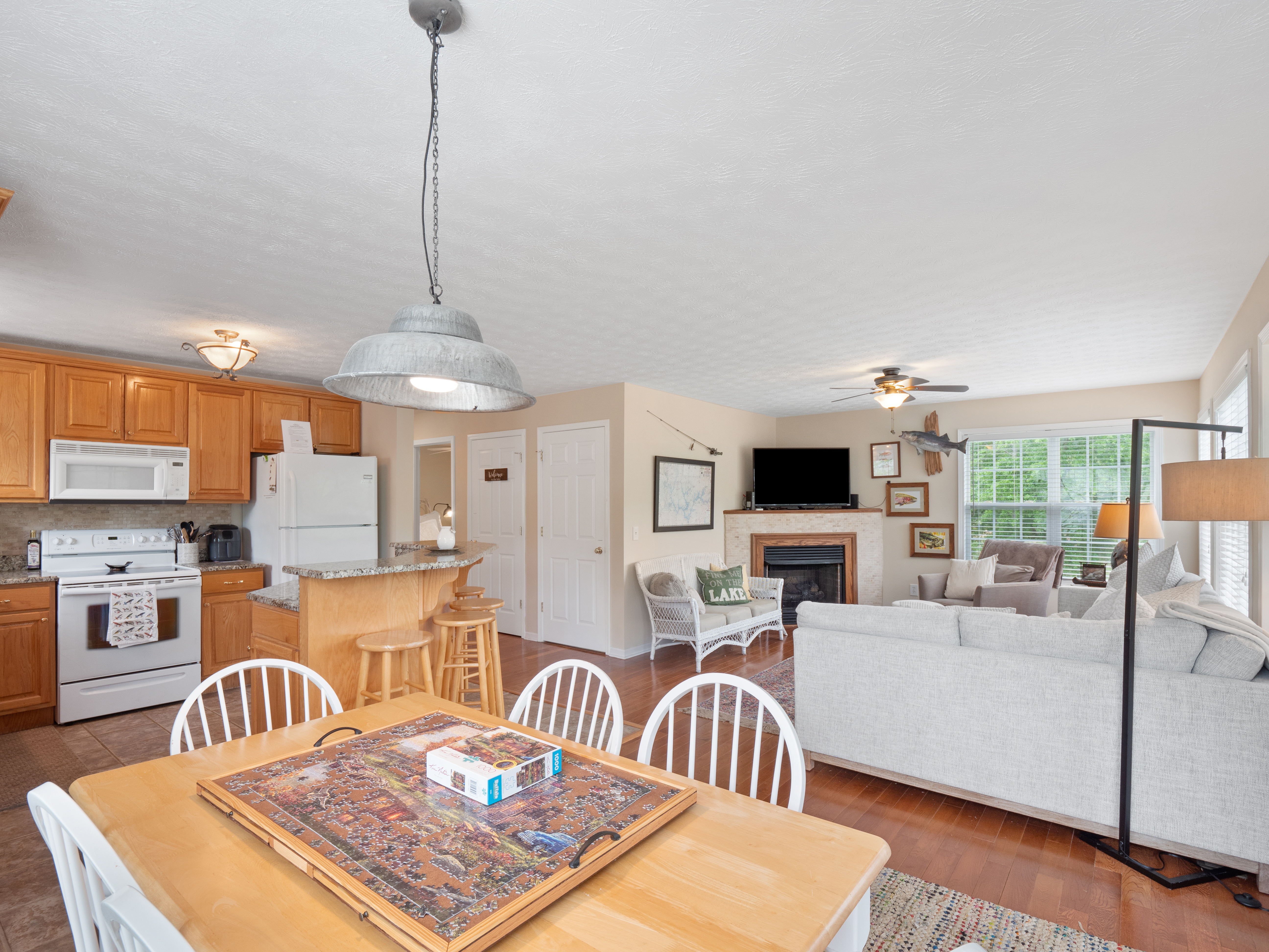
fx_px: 587
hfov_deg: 94.5
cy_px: 476
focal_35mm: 16
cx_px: 634
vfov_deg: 78.1
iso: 200
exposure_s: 1/13
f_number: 5.6
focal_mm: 8
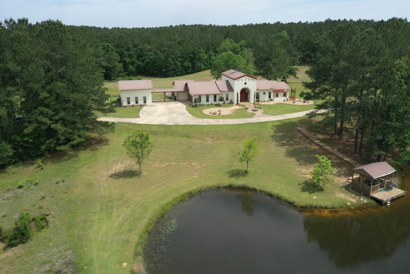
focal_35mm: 30
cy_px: 138
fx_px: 342
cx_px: 218
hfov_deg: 61.9
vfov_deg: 43.6
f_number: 5.6
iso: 1600
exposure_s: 1/1600
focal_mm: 10.26
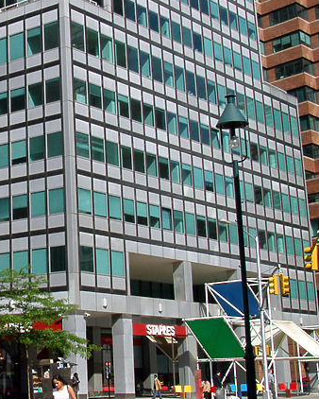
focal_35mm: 69
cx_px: -38
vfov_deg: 27.5
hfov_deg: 21.0
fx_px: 814
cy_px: 187
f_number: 11
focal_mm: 23
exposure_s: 1/640
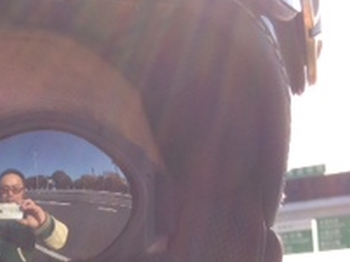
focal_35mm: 111
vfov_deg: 12.8
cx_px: -140
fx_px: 1121
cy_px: 356
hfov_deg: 16.5
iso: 64
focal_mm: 4.28
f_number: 2.4
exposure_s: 1/767
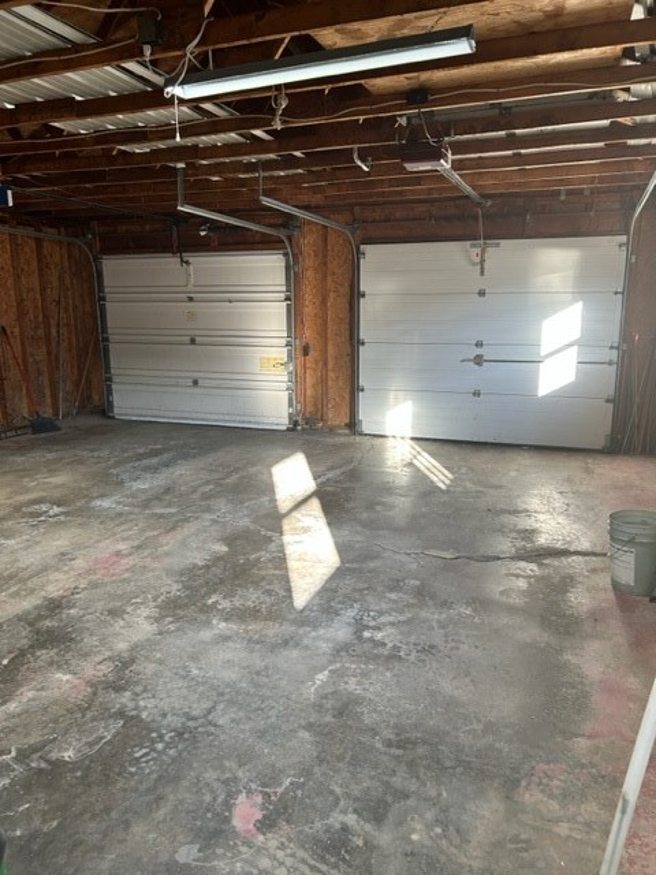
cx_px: 328
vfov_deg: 67.3
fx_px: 657
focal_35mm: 26
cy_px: 438
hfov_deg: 53.1
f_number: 1.5
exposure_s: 1/120
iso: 100
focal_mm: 5.7
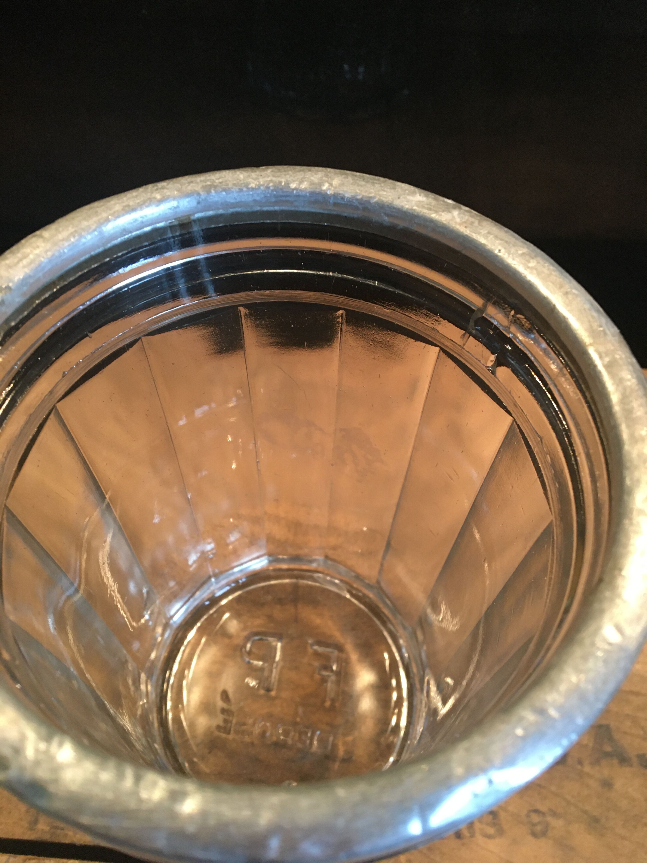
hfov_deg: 48.2
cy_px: 432
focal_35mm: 29
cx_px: 324
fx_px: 723
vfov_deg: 61.7
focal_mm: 4.15
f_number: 2.2
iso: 160
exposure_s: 1/33
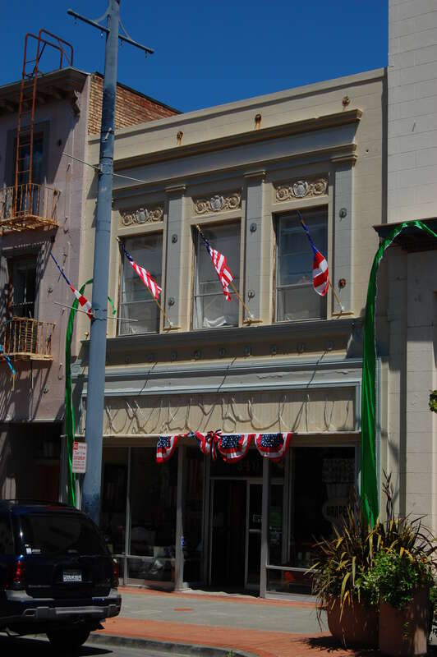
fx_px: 1094
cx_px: 218
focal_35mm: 60
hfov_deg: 22.6
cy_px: 328
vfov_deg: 33.4
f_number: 16
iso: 200
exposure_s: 1/200
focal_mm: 40
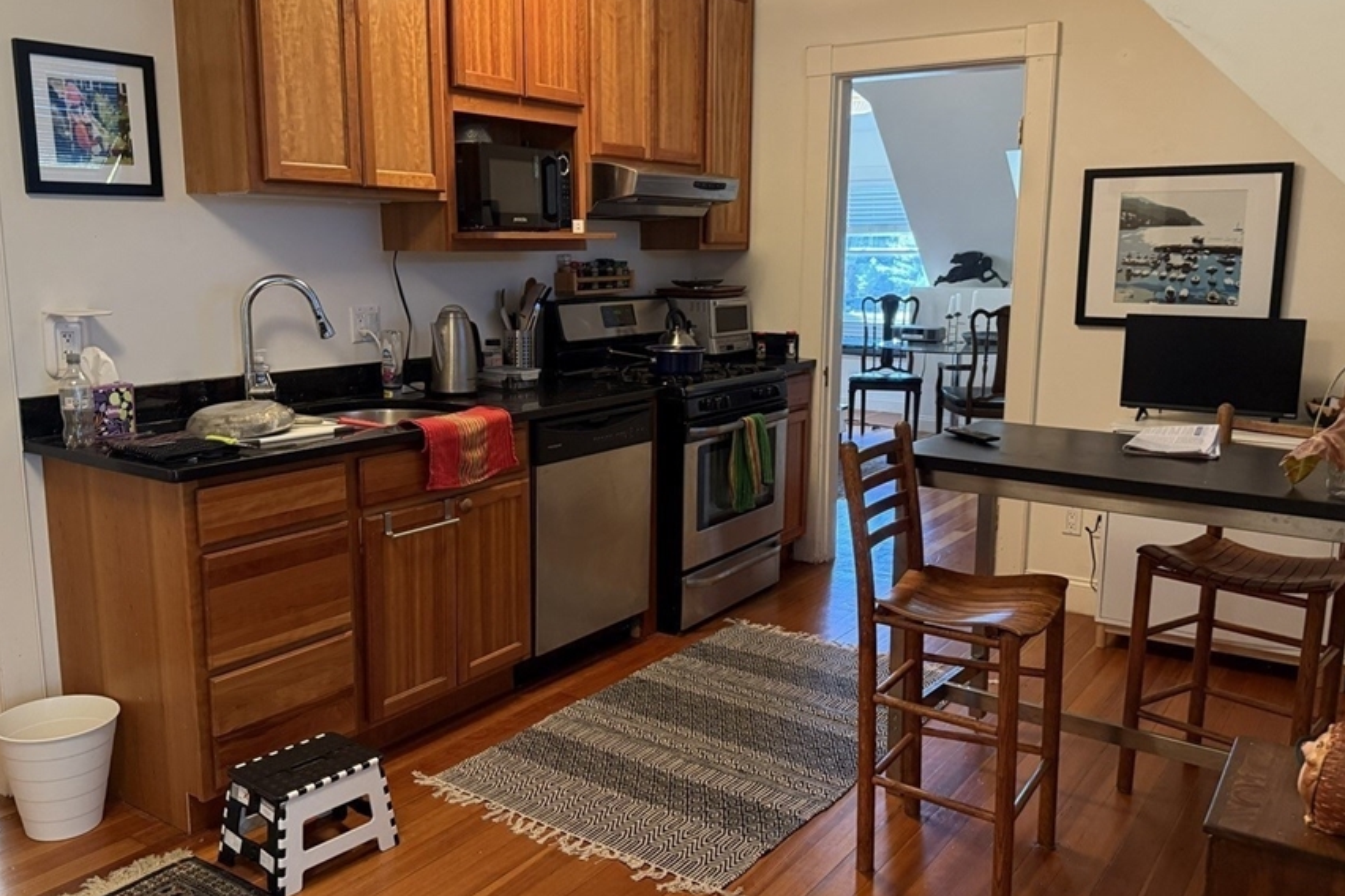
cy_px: 440
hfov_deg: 61.9
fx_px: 1121
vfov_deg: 43.6
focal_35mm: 30
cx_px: 641
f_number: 1.78
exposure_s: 1/60
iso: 400
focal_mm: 6.76
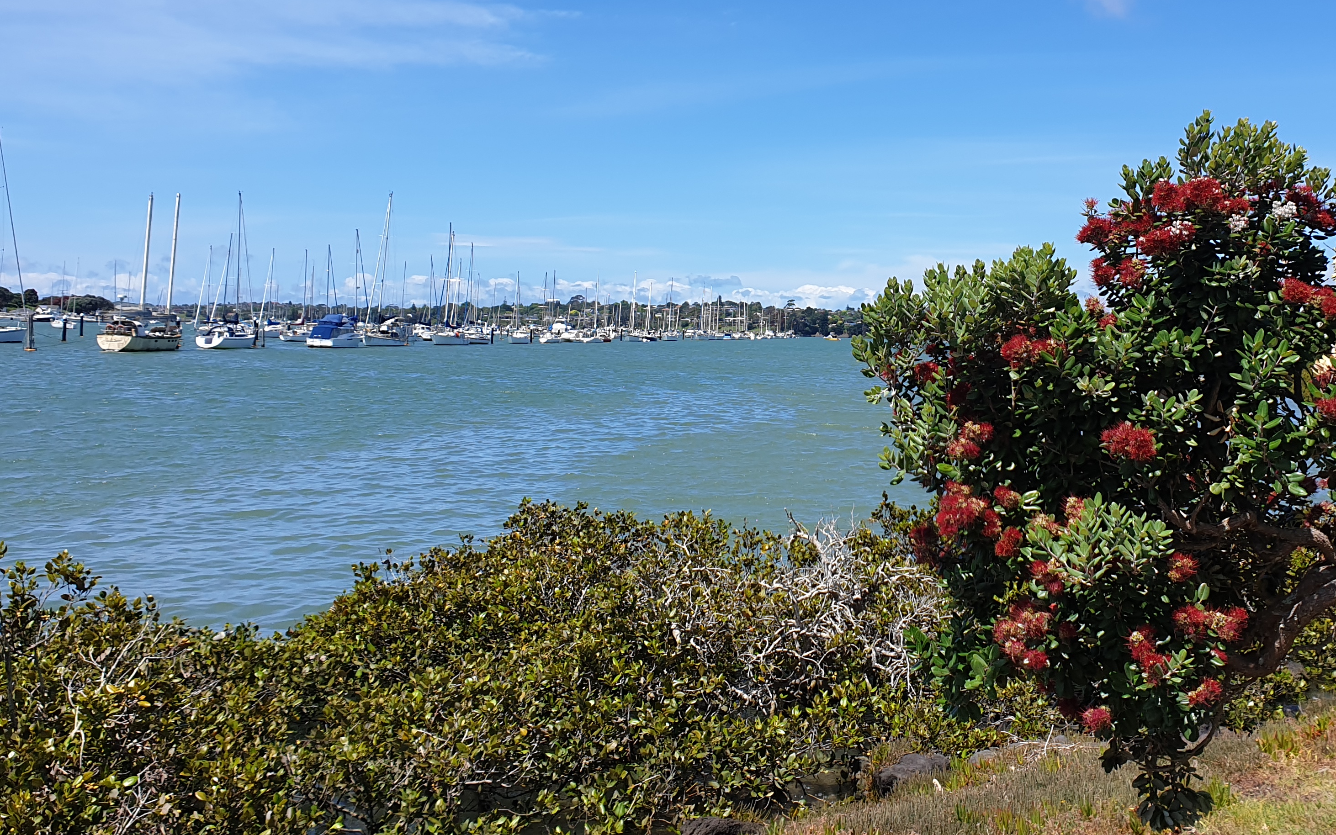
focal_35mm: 38
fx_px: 1384
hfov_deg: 51.1
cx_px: 818
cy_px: 282
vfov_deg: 33.3
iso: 50
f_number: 2.4
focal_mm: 4.3
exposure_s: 1/1701
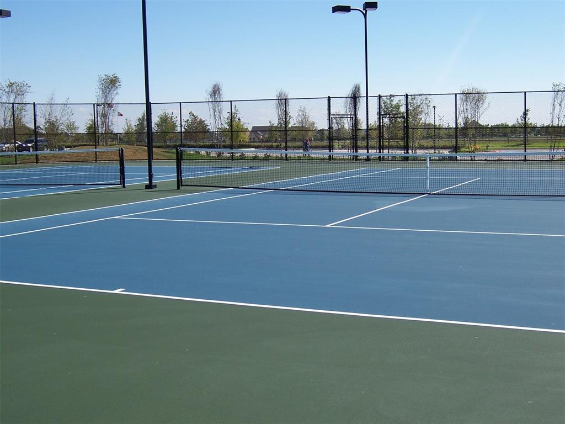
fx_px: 800
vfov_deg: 29.7
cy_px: 212
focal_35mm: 49
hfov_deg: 38.9
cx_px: 282
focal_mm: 8.2
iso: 80
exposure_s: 1/750
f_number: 4
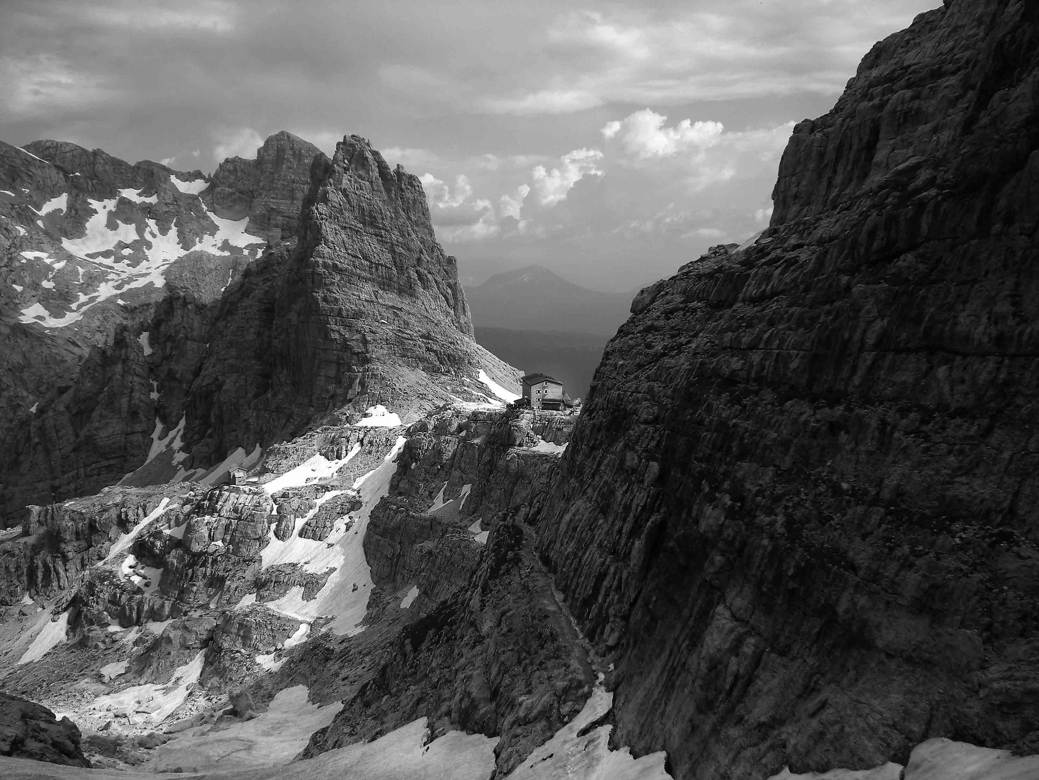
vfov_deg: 37.7
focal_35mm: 38
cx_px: 520
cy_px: 390
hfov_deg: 49.0
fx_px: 1141
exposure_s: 1/250
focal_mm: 6.3
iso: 64
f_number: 6.4
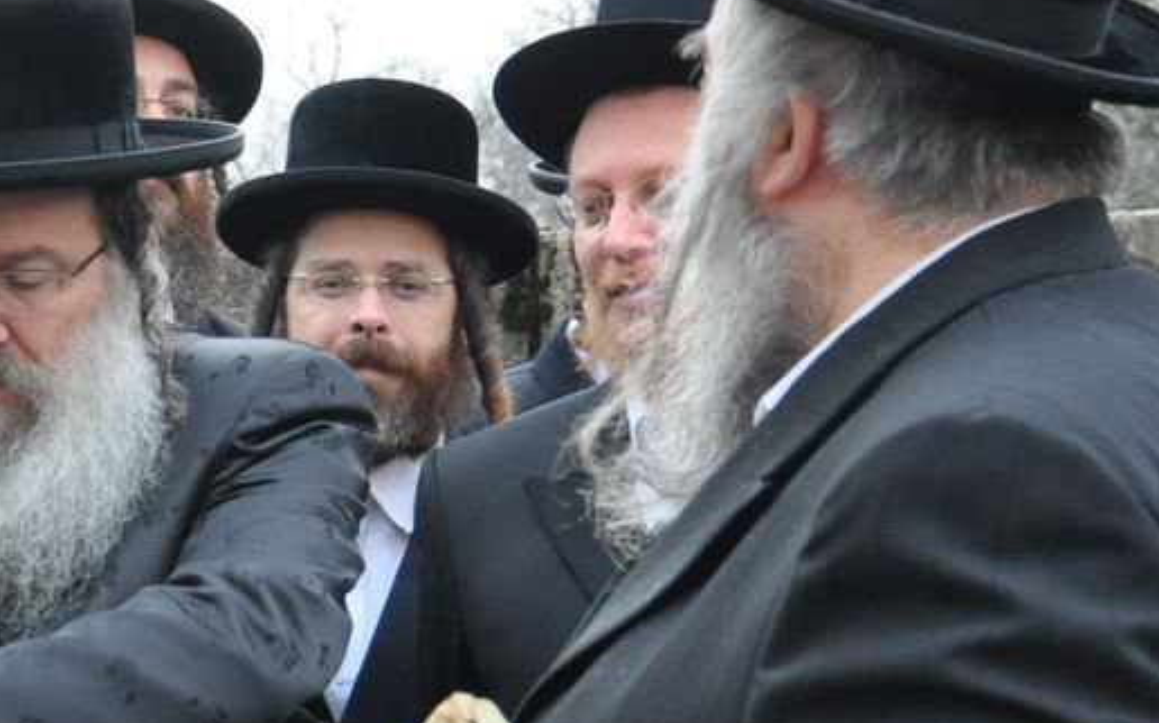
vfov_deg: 11.3
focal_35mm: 116
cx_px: 189
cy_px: 504
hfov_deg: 17.8
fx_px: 3662
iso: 1250
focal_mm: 28
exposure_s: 1/80
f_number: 4.5
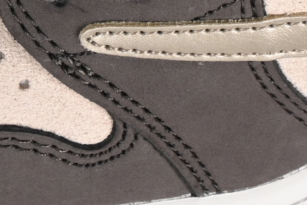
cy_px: -321
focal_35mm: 487
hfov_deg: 4.2
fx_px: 4153
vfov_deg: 2.8
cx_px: 243
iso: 160
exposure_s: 1/60
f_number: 7.1
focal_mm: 50
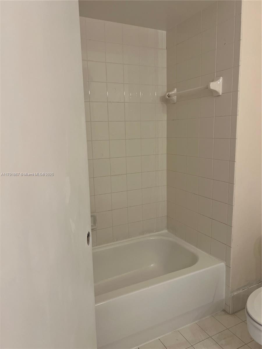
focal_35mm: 26
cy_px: 174
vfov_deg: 67.3
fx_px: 262
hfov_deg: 53.1
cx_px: 131
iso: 100
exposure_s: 1/120
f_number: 1.5
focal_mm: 5.7
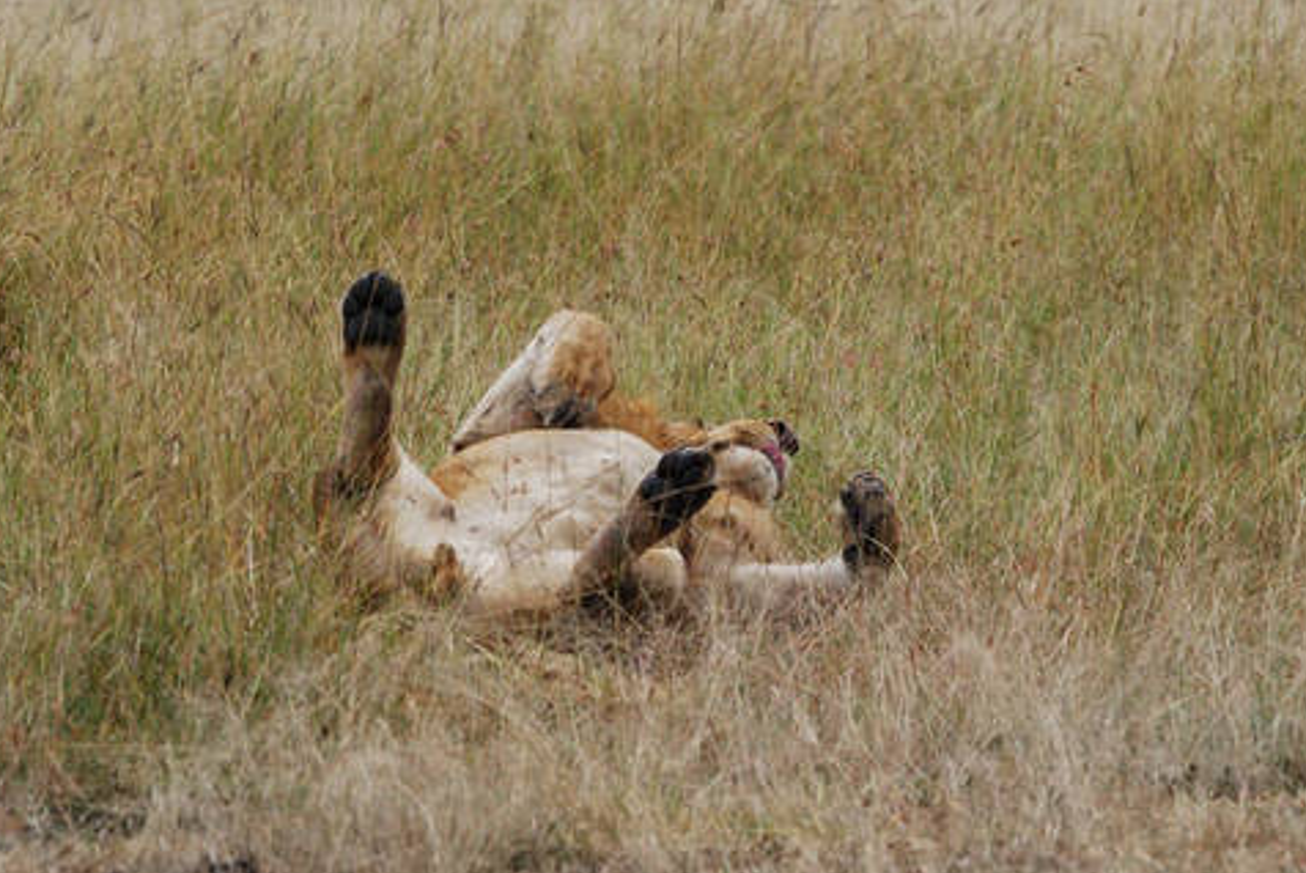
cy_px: 461
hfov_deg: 4.1
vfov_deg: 2.7
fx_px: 18403
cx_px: 658
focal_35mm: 507
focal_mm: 230
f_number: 5.3
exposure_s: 1/400
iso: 200
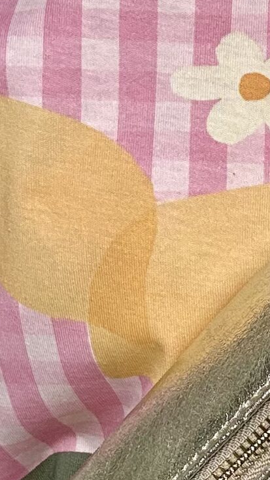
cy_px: 297
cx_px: 377
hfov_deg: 10.4
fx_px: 1451
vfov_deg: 18.8
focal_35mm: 114
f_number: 1.9
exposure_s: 1/121
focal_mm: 2.69
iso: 32
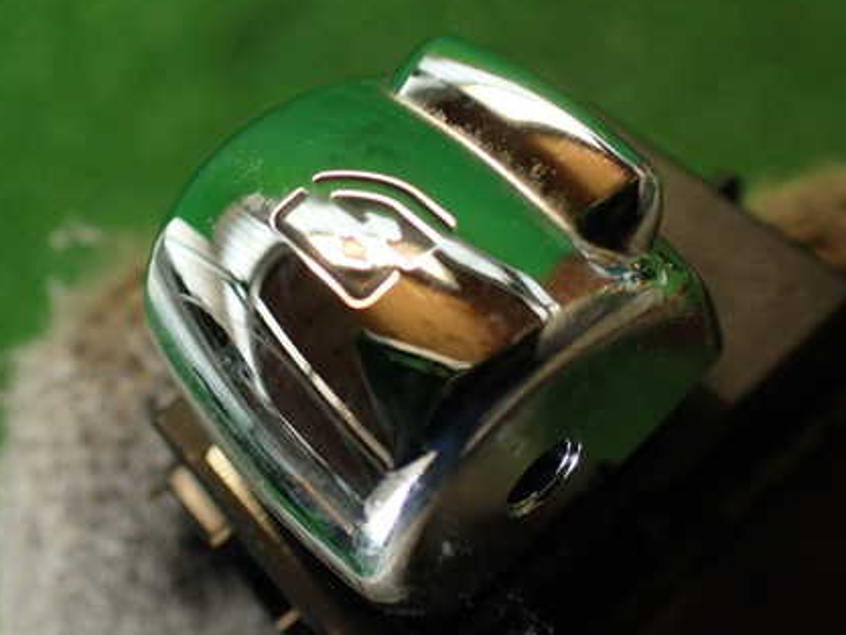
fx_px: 1125
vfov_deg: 31.4
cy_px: 250
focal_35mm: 46
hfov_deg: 40.9
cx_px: 304
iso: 200
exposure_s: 1/50
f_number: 2.4
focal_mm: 5.79
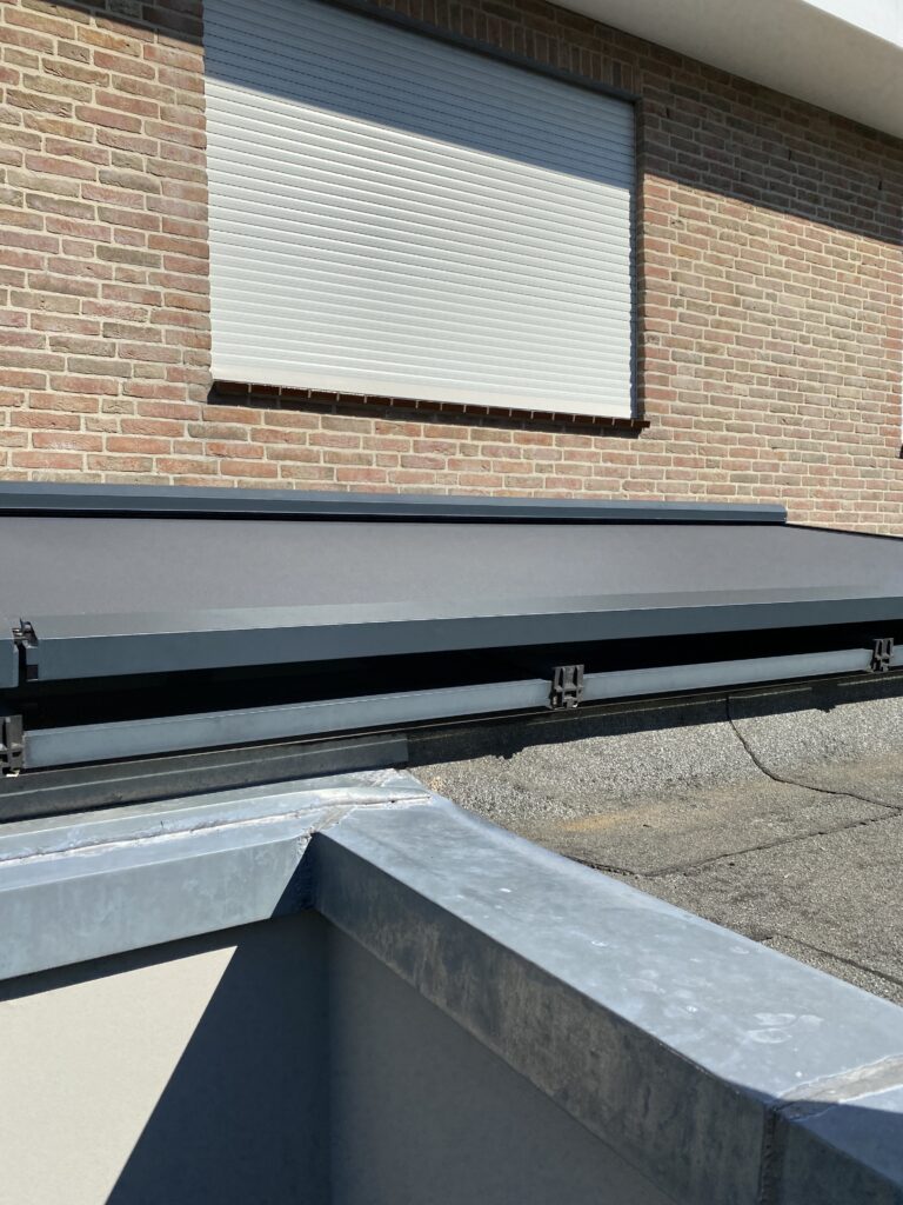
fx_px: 904
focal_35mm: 26
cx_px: 452
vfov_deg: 67.3
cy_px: 602
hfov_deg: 53.1
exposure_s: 1/4274
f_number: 1.8
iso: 32
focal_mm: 4.25
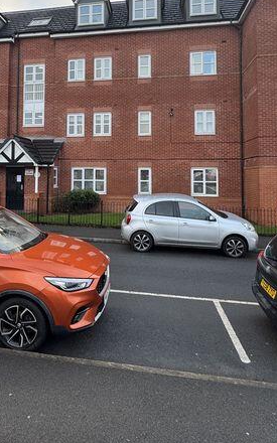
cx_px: 95
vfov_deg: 67.1
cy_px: 160
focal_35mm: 27
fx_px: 326
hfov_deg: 45.4
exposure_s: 1/99
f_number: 2.2
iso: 50
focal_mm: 2.22
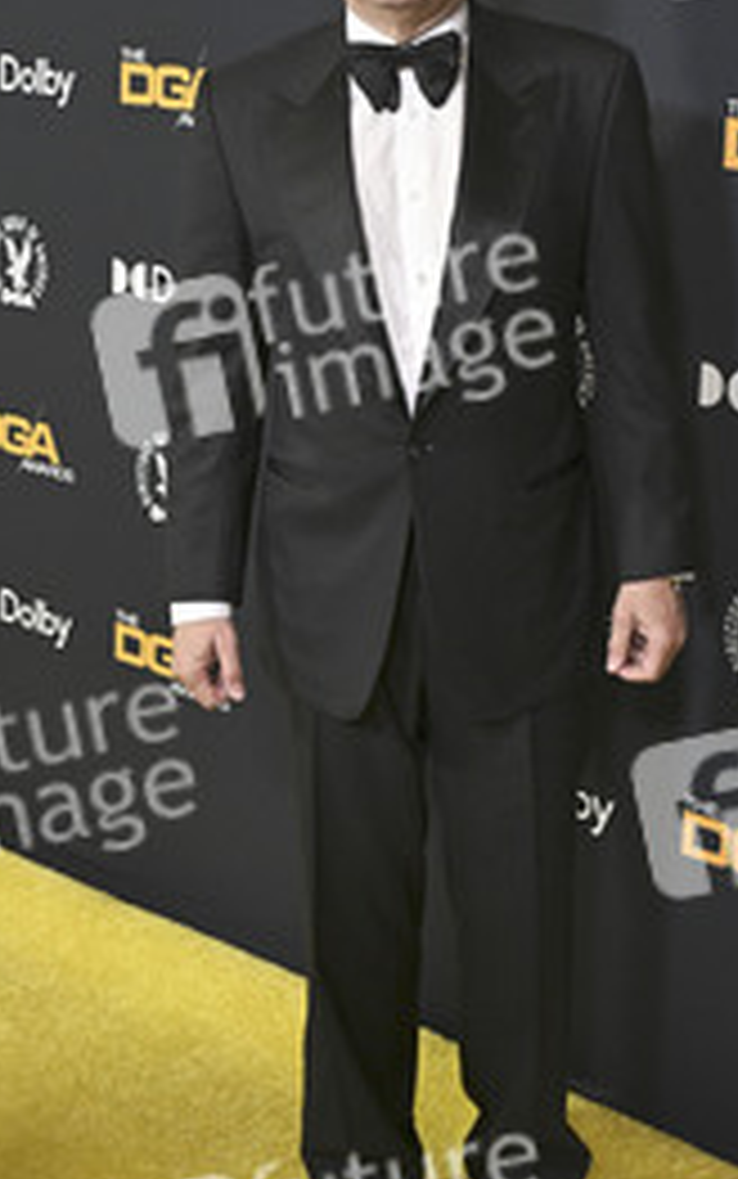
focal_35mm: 59
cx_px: 454
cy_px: 567
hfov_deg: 22.0
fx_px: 1897
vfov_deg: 34.5
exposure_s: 1/320
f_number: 6.3
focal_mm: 38
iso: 2500
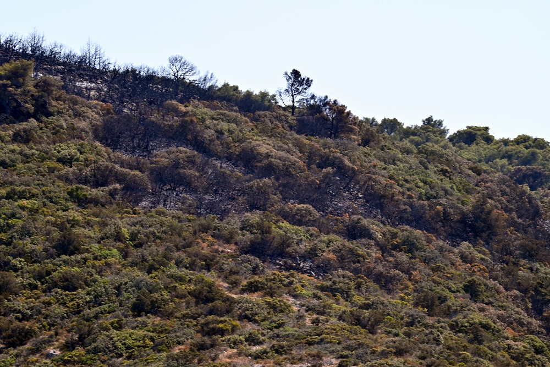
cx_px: 275
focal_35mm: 220
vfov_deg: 6.2
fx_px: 3361
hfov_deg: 9.4
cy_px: 184
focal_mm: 220
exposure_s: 1/250
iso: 400
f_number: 16
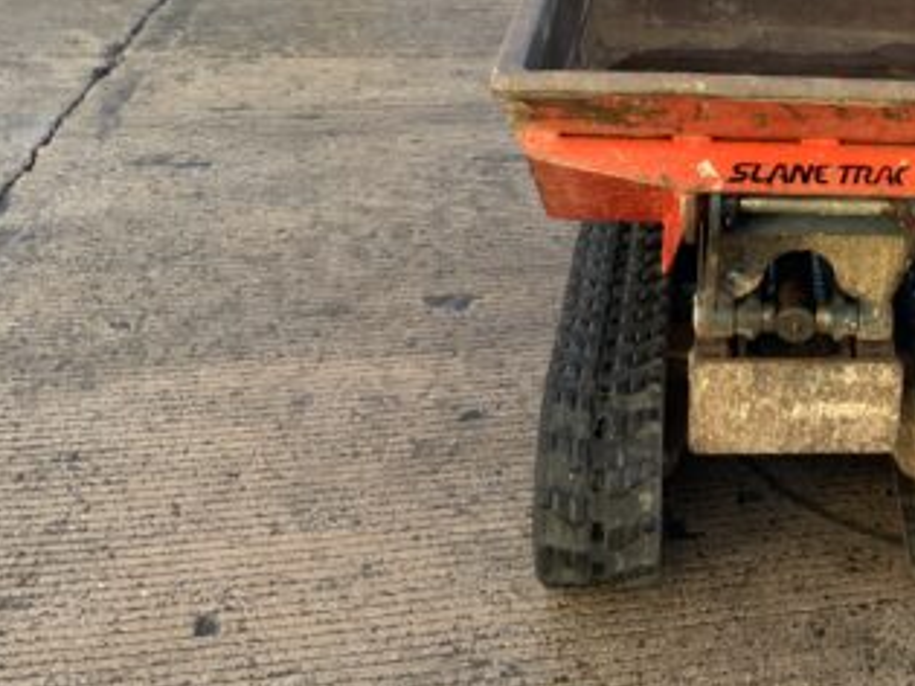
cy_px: 67
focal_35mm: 59
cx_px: 871
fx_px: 1559
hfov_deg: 30.8
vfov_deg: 24.1
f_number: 1.8
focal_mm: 3
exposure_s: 1/122
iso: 25
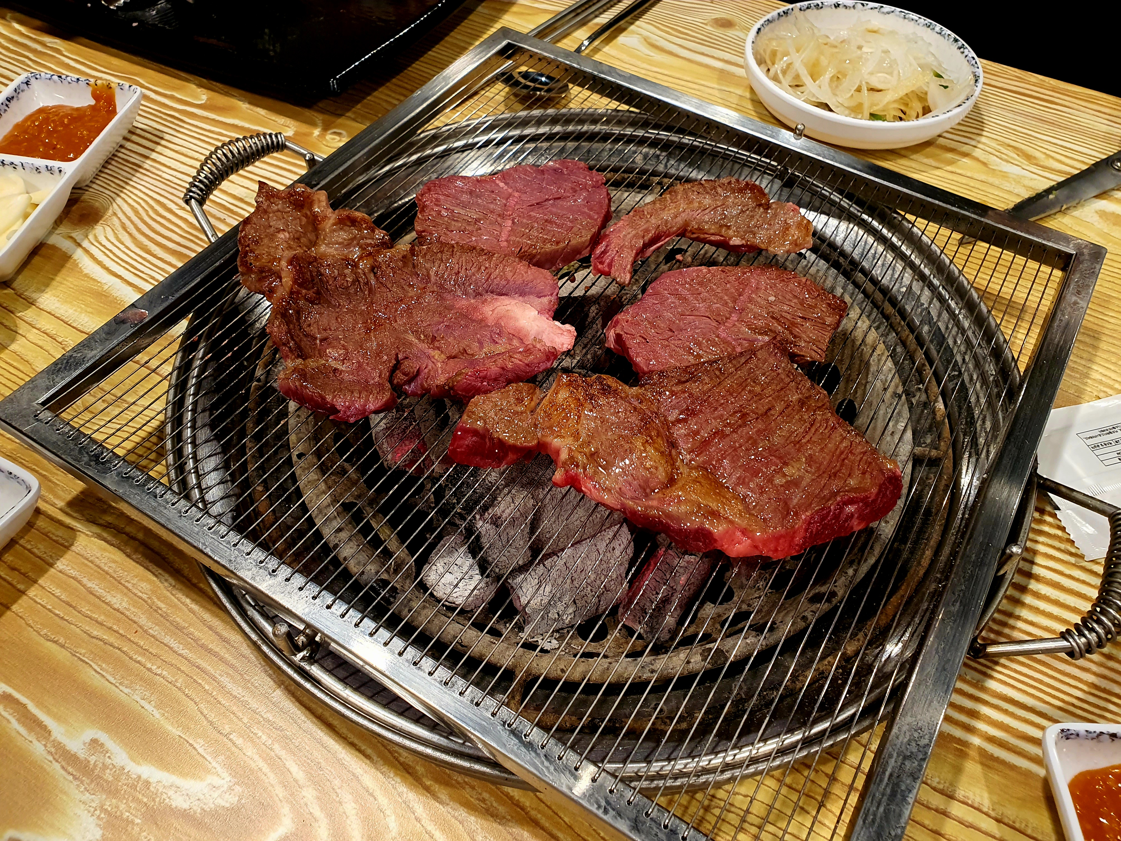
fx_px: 842
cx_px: 560
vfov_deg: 53.1
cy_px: 420
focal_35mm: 26
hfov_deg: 67.3
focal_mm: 4.3
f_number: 2.4
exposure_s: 1/40
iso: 200
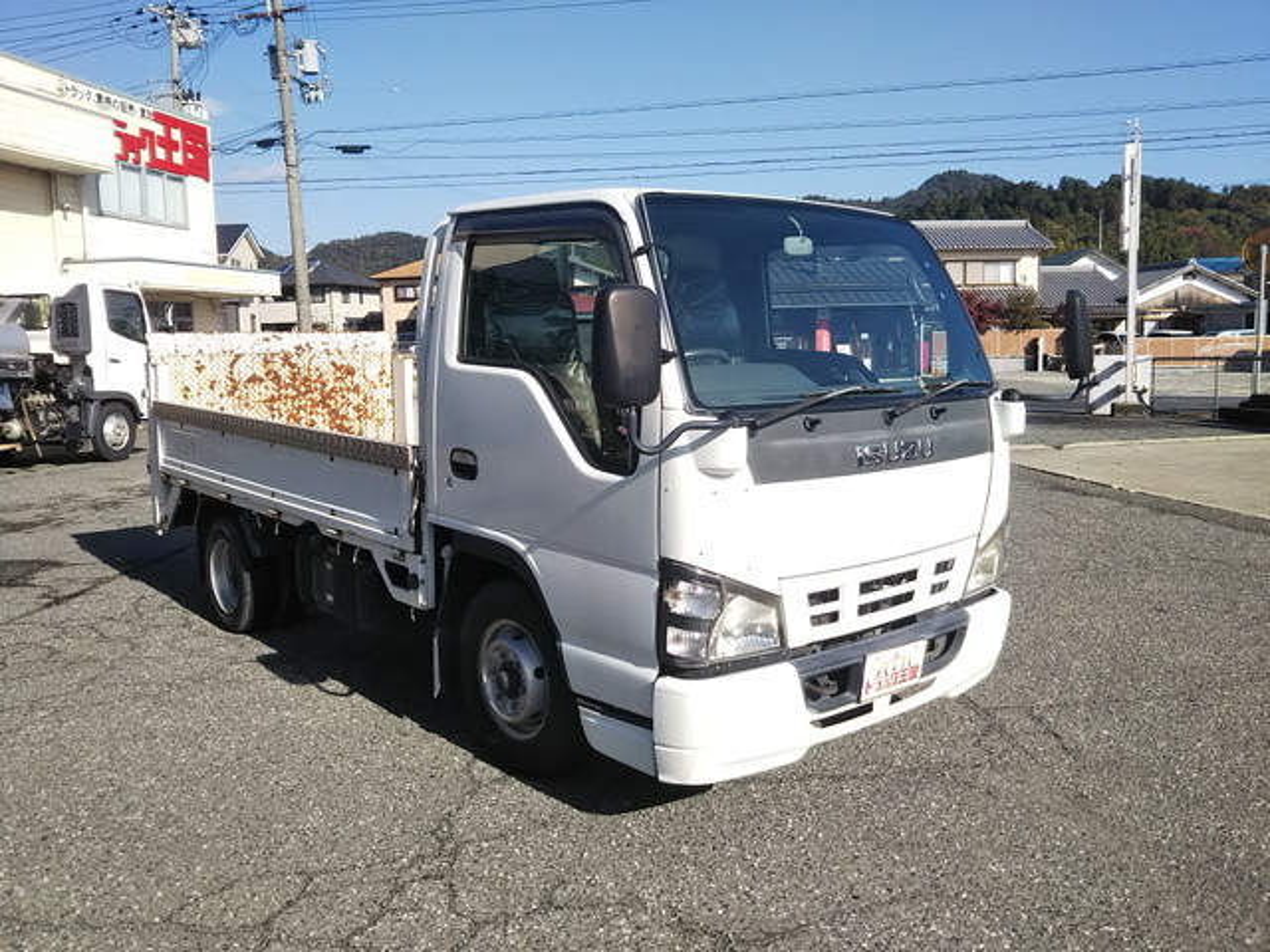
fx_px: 1101
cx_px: 635
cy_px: 476
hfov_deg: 60.0
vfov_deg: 46.8
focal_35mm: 30
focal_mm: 4
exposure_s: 1/977
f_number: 2.2
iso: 20
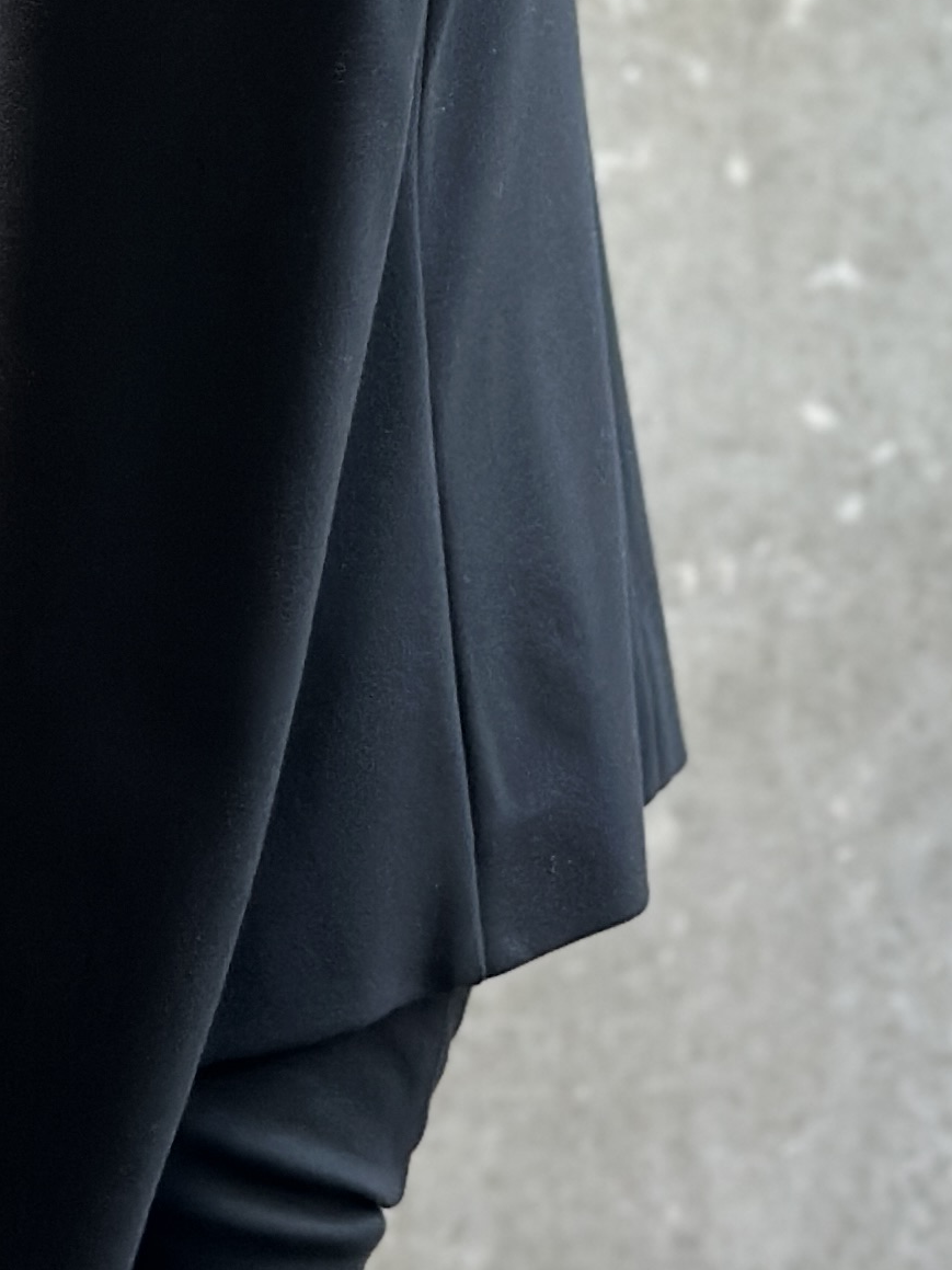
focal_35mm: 167
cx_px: 8
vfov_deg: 11.5
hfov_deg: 8.8
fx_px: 6125
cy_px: -393
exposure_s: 1/50
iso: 125
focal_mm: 6.86
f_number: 1.78
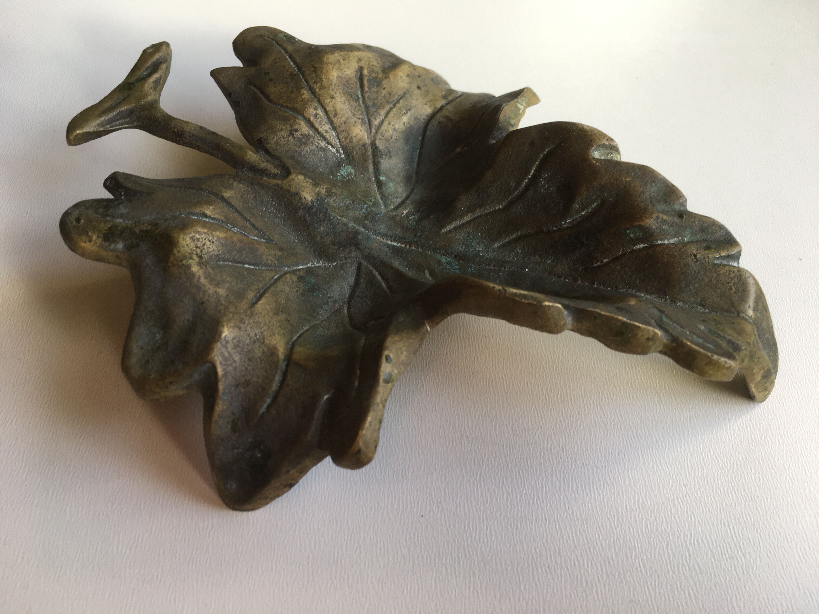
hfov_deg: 61.7
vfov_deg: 48.2
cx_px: 410
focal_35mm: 29
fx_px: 686
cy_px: 307
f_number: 2.2
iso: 40
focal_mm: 4.15
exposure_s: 1/100
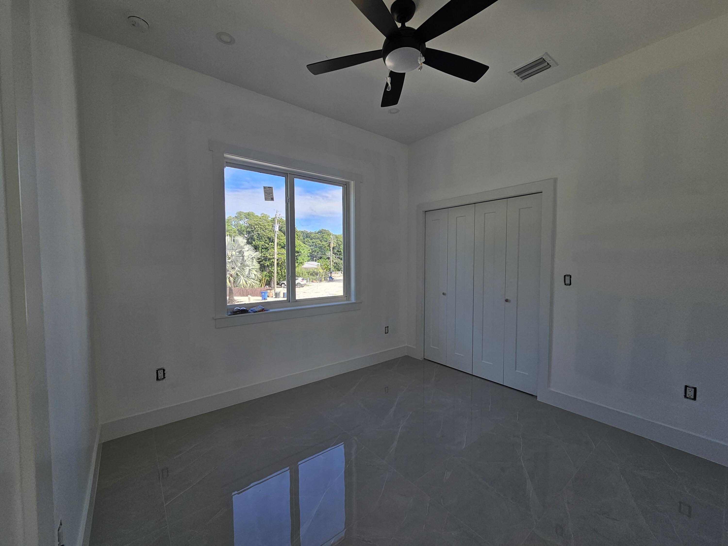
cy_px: 273
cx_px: 364
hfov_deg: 106.2
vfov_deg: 89.9
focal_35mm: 13
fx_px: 273
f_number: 2.2
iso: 50
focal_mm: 2.2
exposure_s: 1/251
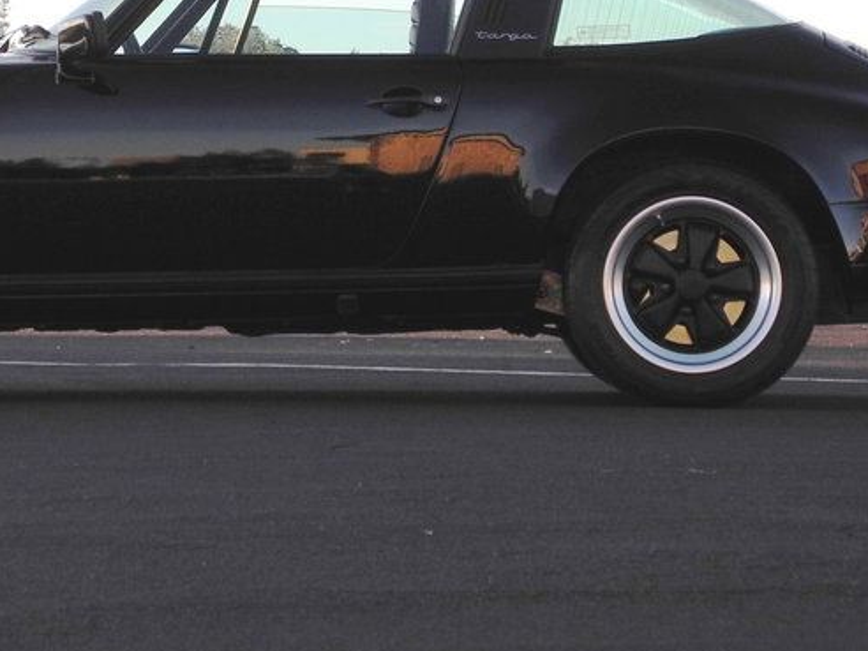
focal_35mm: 177
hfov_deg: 11.2
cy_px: 71
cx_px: 265
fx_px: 4438
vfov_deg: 8.4
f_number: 4
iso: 100
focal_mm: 18.1
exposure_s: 1/214
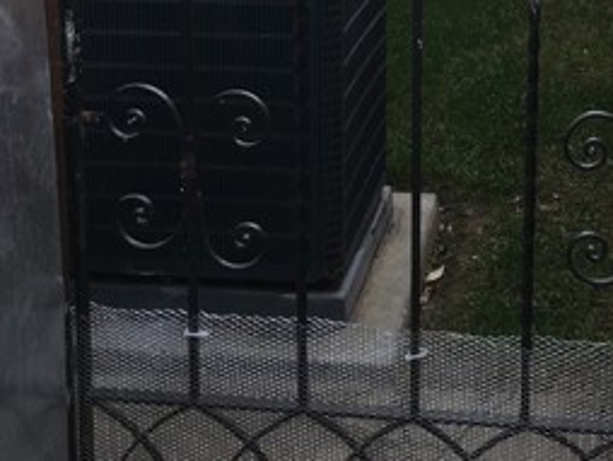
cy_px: -58
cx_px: 444
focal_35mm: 73
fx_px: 1294
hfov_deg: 26.4
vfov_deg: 19.3
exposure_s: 1/384
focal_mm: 4.15
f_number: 2.2
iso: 25
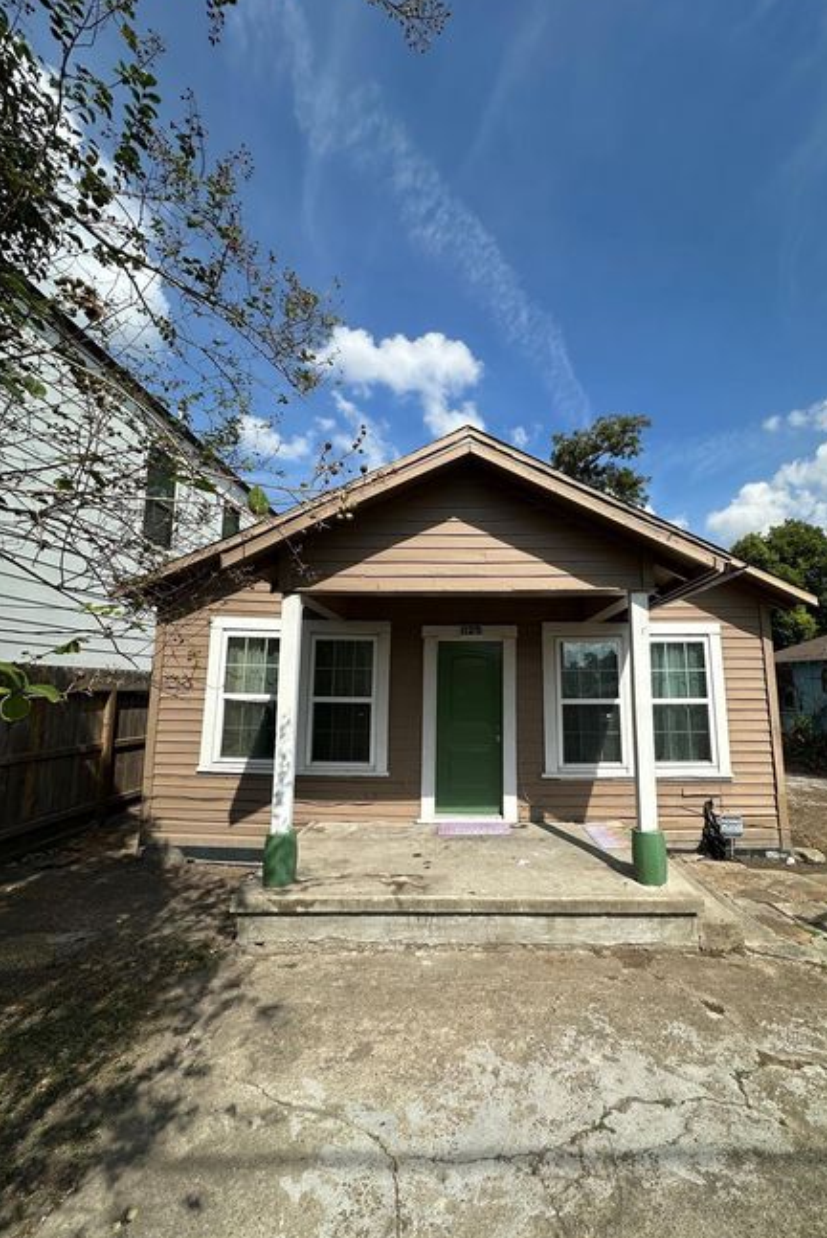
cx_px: 473
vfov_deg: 100.4
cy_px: 619
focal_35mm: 15
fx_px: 516
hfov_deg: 76.9
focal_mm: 2.22
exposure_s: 1/2257
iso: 50
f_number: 2.2
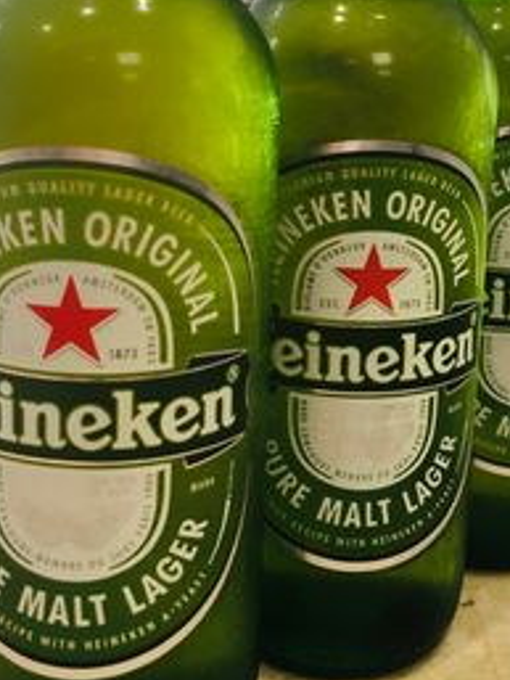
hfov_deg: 30.3
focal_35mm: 48
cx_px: 285
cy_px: 193
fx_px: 942
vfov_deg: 38.9
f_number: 2.2
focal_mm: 4.15
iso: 32
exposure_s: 1/33
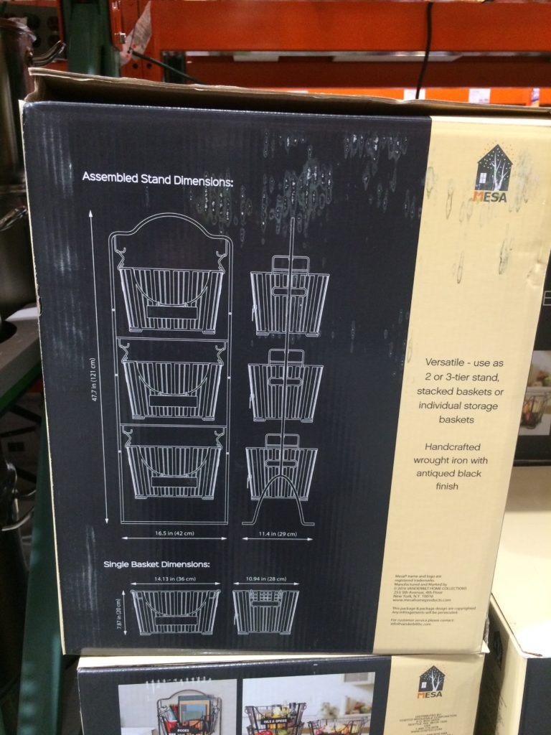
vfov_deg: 61.7
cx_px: 276
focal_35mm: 29
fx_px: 615
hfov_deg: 48.2
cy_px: 368
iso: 160
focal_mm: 4.15
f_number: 2.2
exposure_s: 1/30
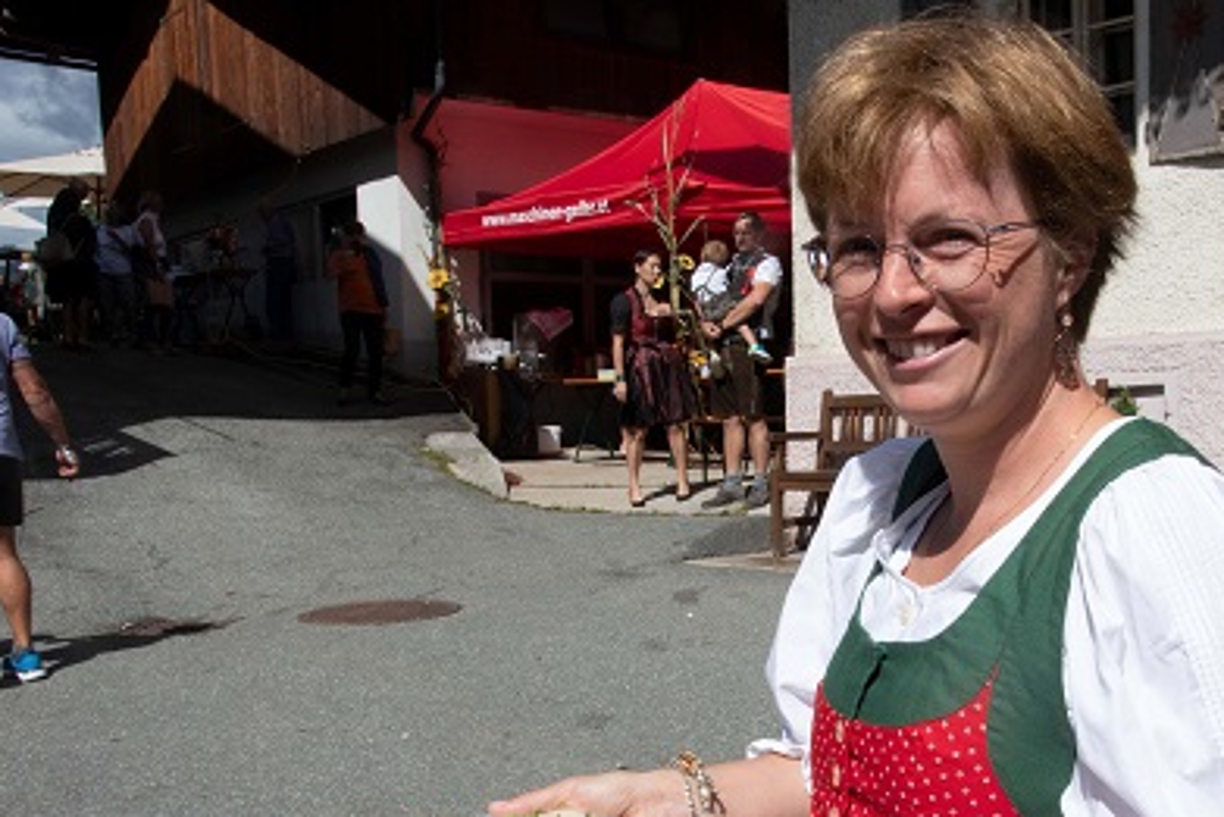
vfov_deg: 28.4
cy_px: 570
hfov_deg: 41.3
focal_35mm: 47
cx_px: 819
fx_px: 1599
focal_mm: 22
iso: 400
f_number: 25
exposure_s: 1/250
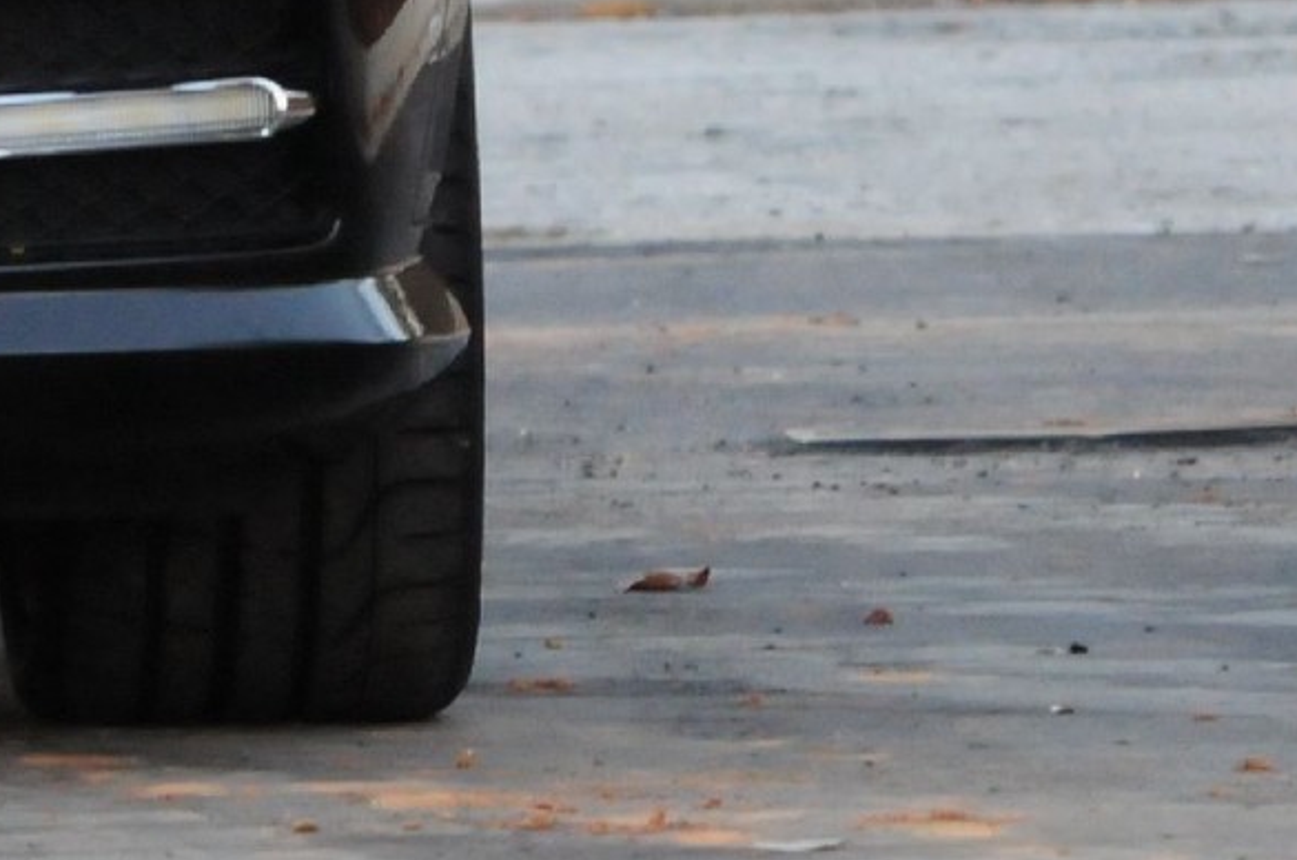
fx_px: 26760
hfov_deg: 2.8
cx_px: -1195
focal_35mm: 744
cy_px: -544
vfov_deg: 1.8
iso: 2000
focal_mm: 116
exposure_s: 1/60
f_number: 9
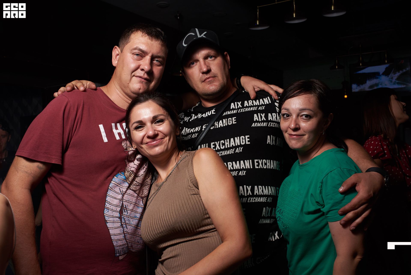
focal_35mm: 35
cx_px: 206
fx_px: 400
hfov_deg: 54.4
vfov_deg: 37.9
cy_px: 138
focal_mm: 35
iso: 250
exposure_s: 1/160
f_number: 8
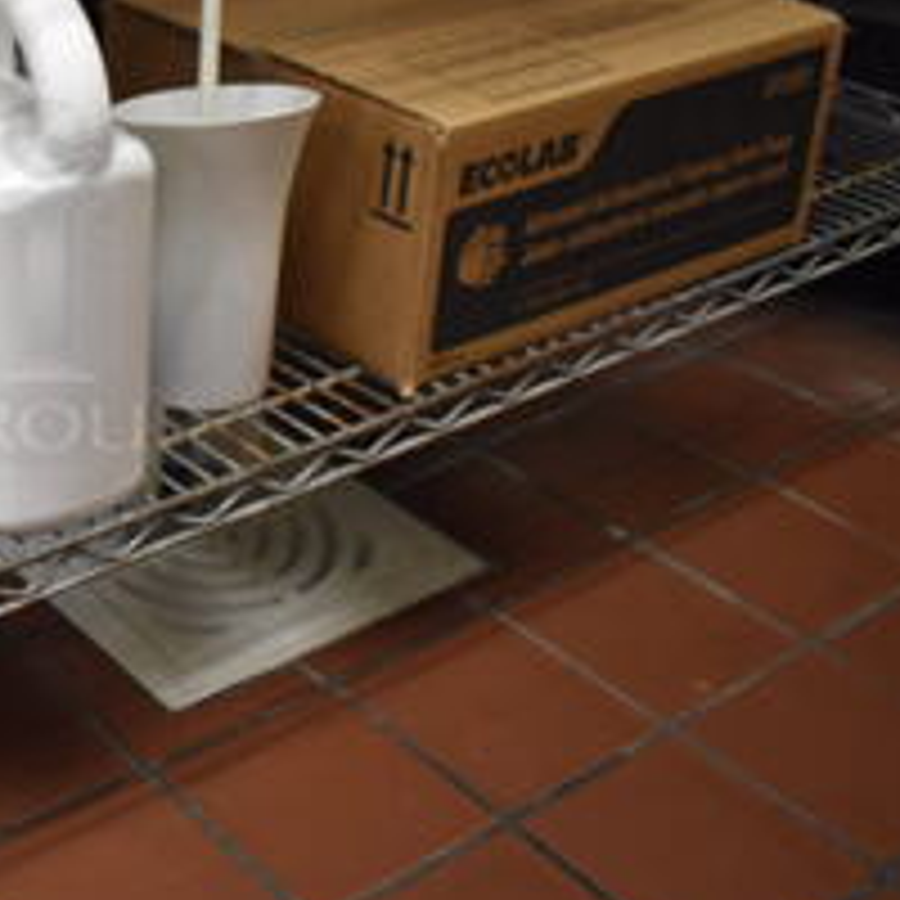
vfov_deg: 30.8
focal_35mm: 55
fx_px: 1618
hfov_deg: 27.6
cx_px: -162
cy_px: 279
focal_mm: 18
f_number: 3.5
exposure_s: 1/125
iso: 2200
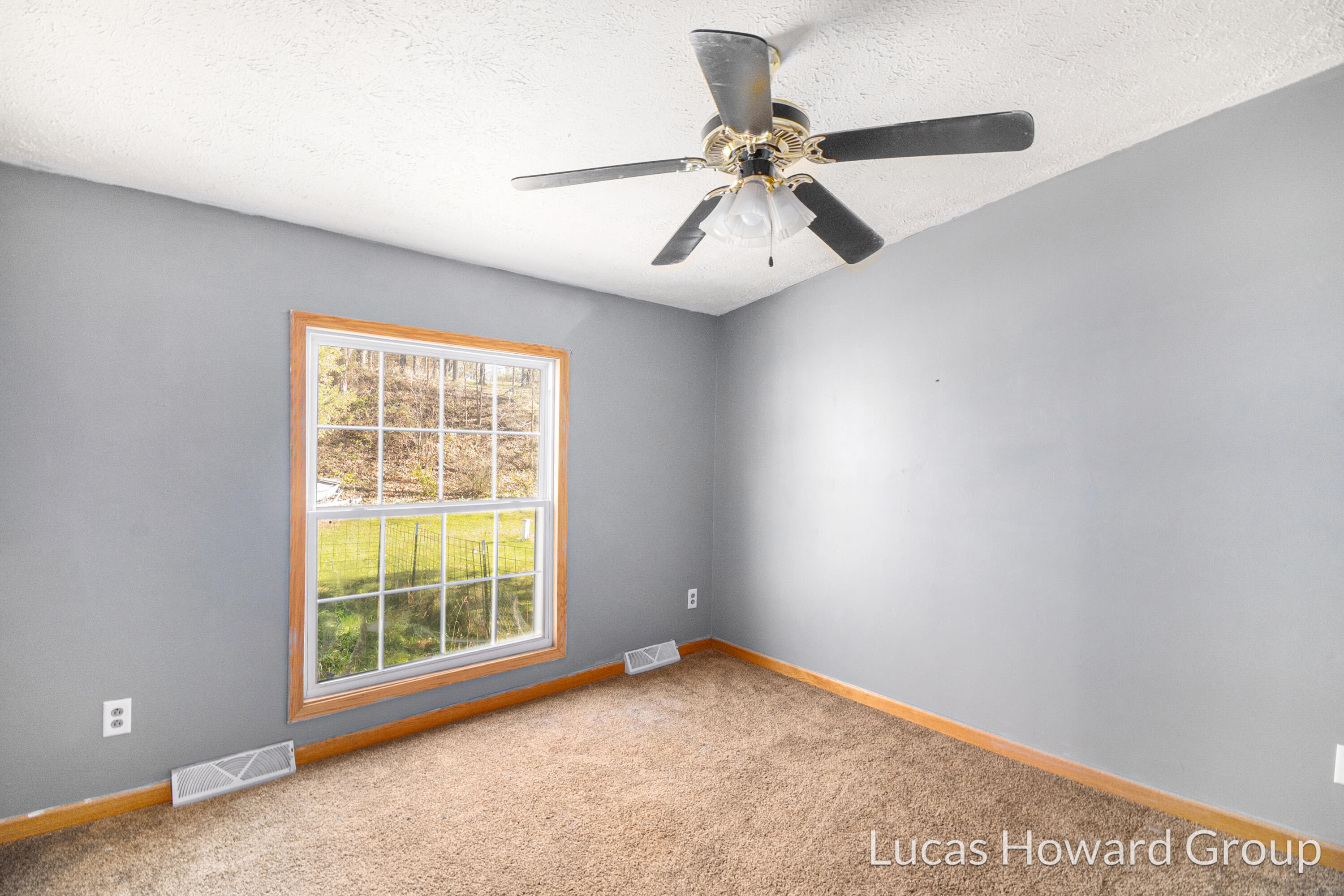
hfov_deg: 100.4
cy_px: 448
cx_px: 672
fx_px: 560
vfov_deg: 77.3
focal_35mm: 15
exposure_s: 1/3
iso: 640
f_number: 7.1
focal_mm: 10
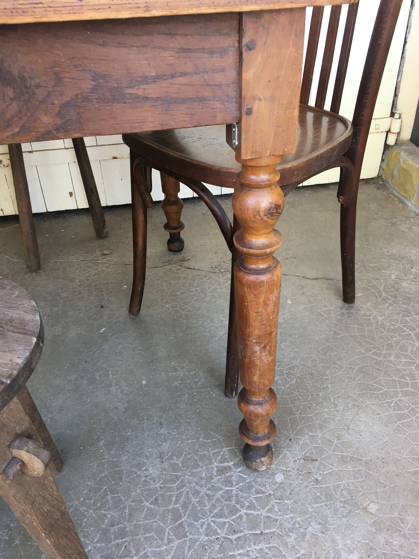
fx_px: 468
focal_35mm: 29
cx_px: 210
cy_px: 280
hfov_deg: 48.2
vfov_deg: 61.7
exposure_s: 1/33
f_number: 2.2
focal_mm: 4.15
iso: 32
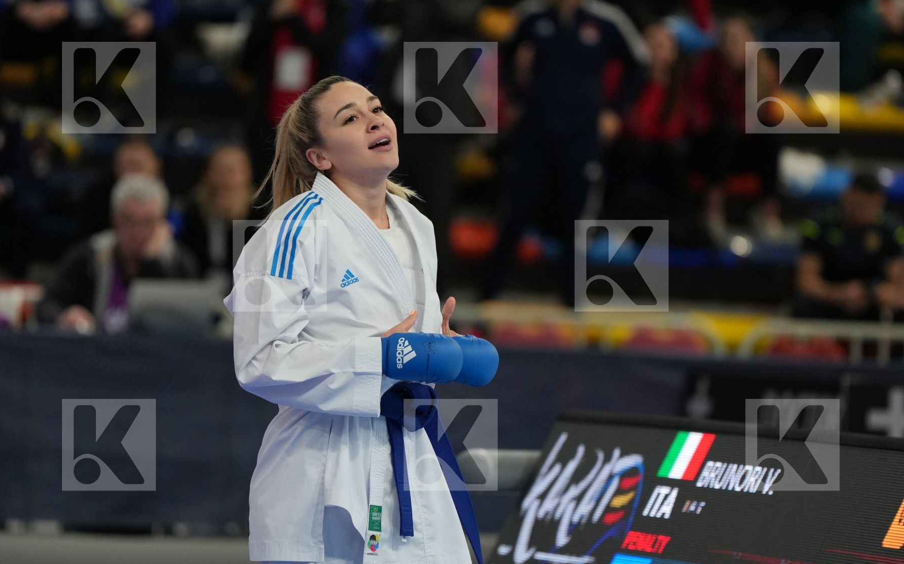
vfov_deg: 4.3
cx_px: 451
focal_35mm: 307
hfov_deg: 6.8
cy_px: 266
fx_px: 7562
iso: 1600
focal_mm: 200
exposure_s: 1/1000
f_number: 2.8
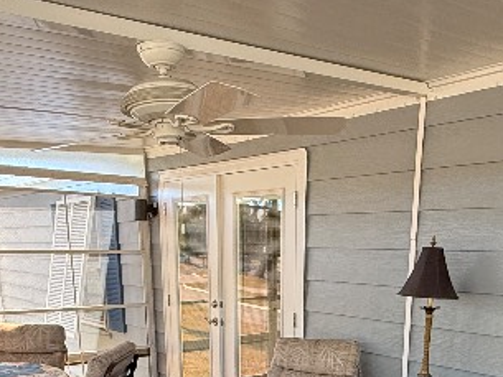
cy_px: 409
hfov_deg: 47.6
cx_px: 300
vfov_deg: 32.6
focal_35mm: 39
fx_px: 567
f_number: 2.2
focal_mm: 2.22
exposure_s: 1/99
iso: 160
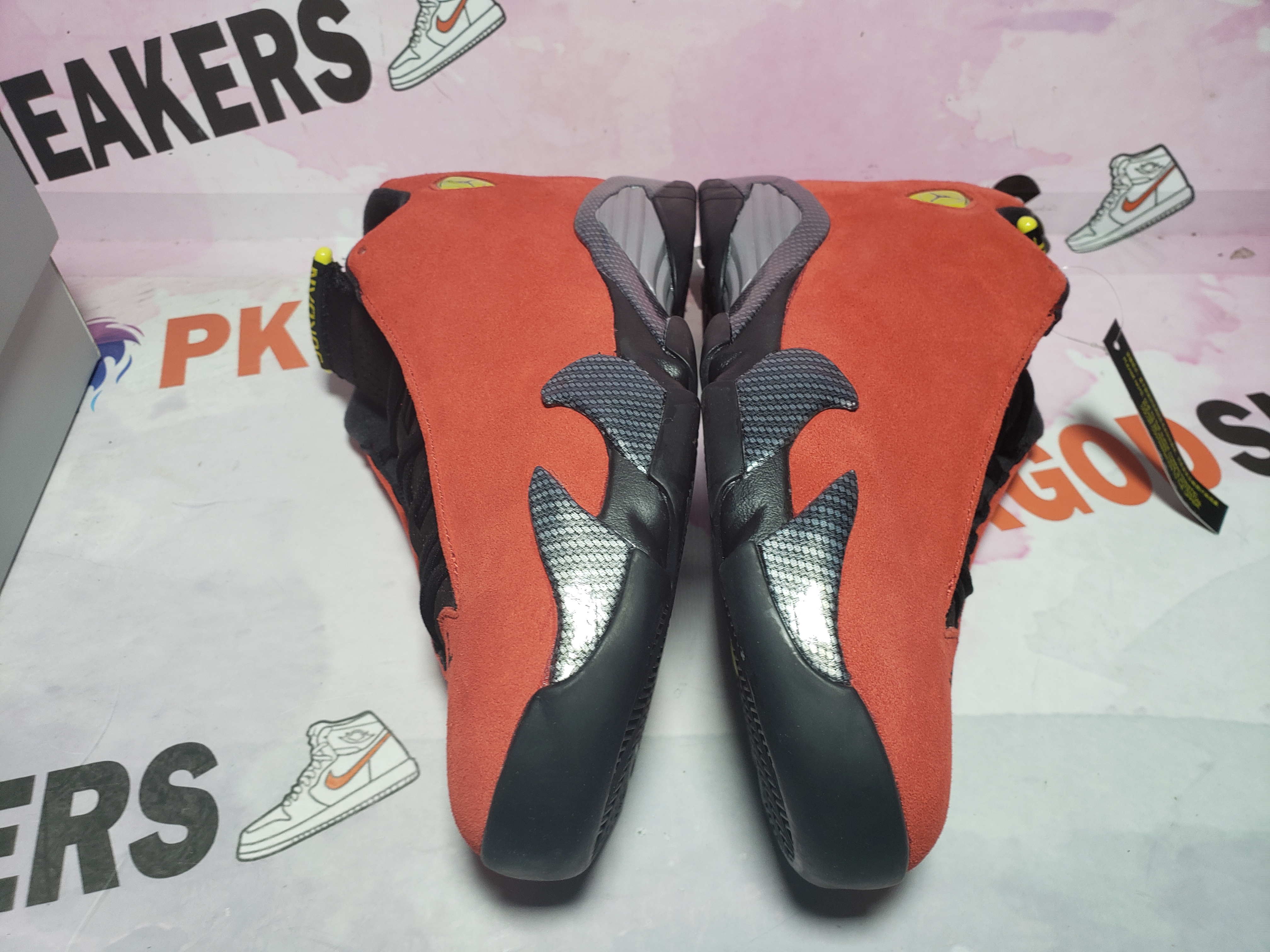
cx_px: 635
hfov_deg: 67.3
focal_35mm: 26
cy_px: 476
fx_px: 954
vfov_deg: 53.1
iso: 50
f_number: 2.4
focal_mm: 4.3
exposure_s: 1/172
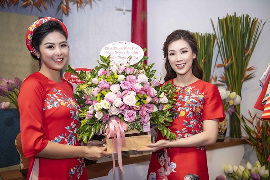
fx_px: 285
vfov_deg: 35.1
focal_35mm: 38
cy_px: 90
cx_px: 135
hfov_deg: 50.7
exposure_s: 1/200
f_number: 3.2
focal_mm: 38
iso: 250
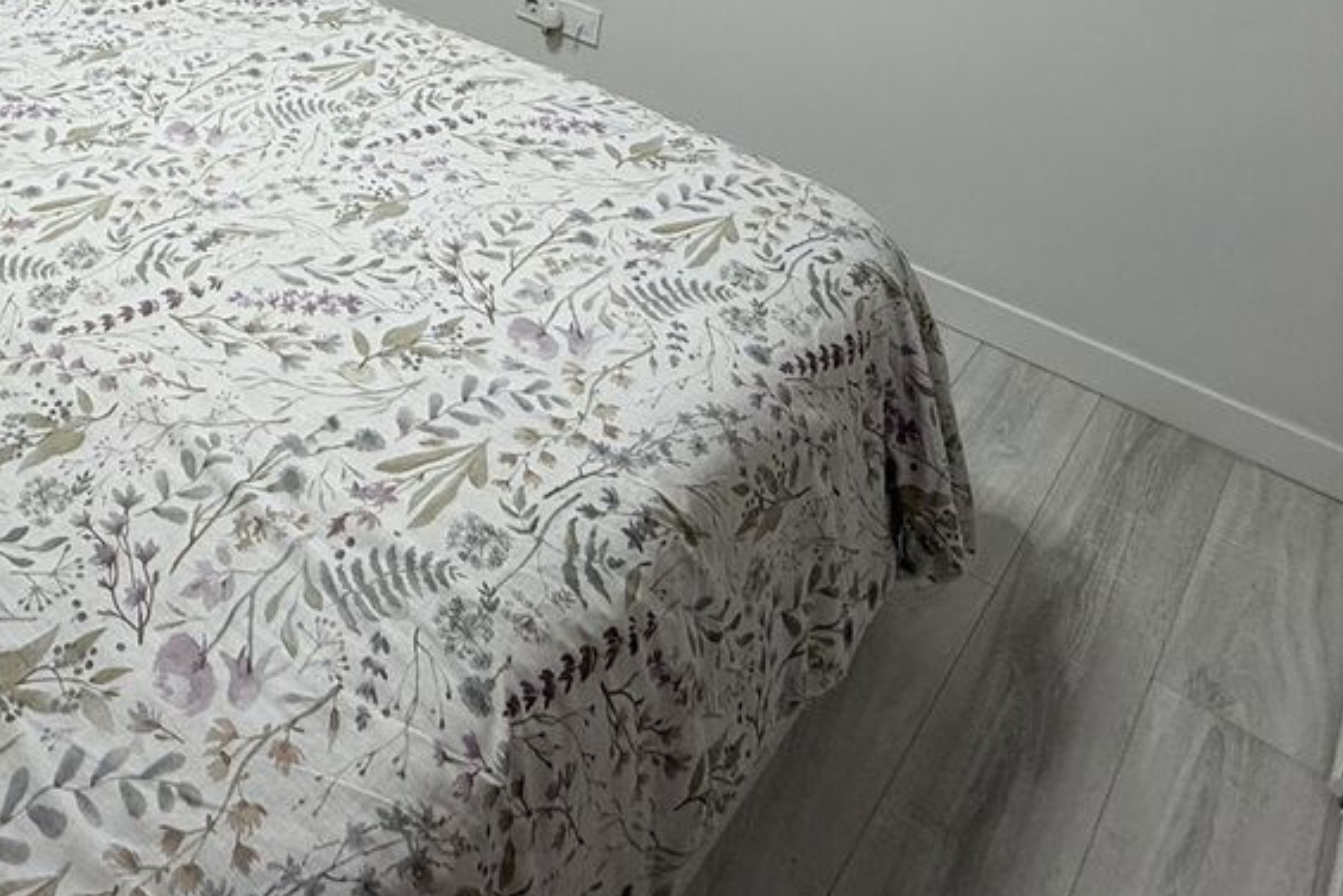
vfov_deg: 33.6
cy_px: -138
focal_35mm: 33
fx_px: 1231
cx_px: 247
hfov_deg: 53.0
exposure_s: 1/99
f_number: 2.2
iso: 160
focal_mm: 2.22
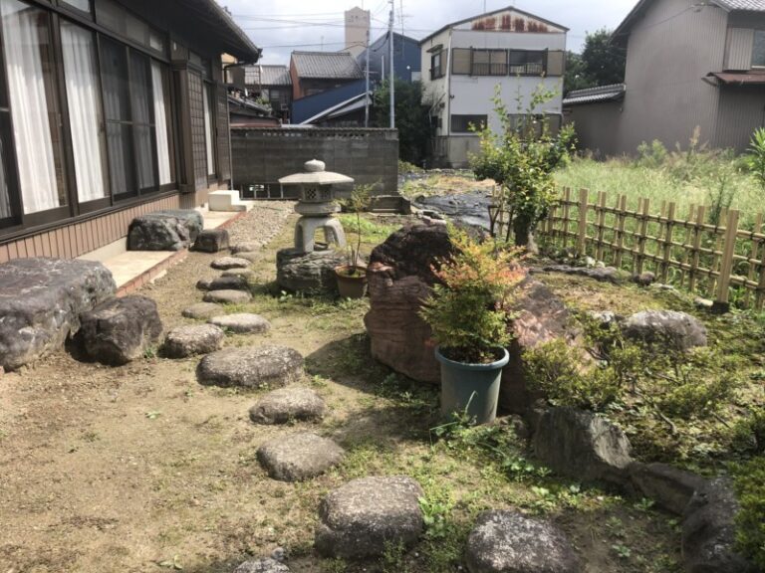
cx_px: 382
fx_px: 619
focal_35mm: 28
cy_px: 286
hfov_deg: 63.4
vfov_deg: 49.7
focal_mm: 3.99
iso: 20
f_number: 1.8
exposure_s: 1/1230
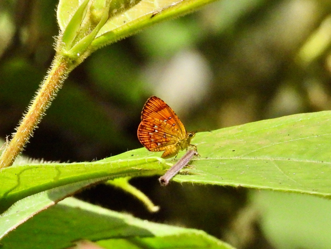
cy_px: 124
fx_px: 7650
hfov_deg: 2.5
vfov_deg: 1.9
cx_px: 166
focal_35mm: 800
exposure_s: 1/800
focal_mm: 143
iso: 1250
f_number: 5.6
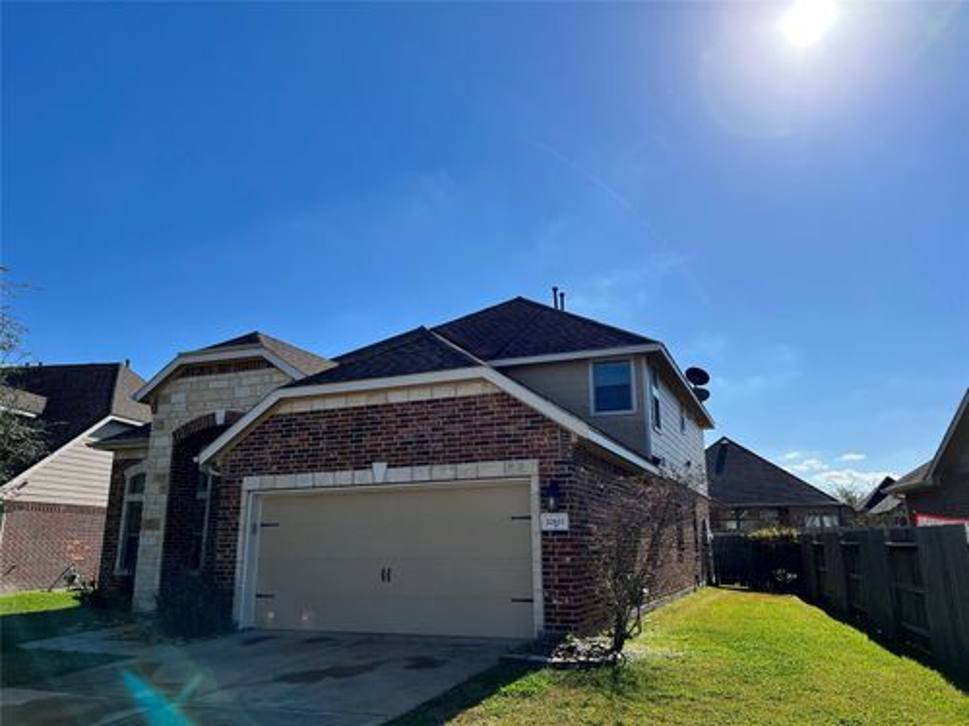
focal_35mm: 26
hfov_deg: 67.3
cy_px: 363
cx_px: 484
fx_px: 728
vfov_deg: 53.1
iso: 50
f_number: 1.5
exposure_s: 1/8000
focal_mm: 5.7
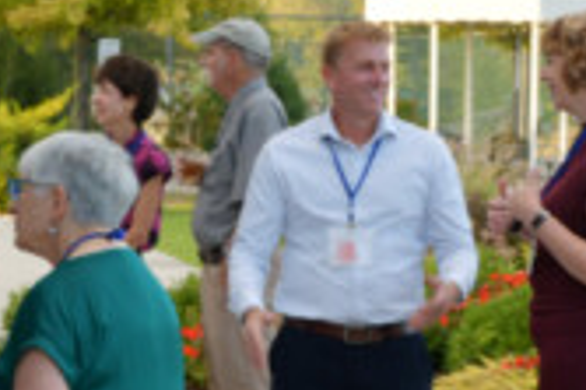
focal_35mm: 233
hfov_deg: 8.8
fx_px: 3789
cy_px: 350
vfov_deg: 5.9
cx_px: 258
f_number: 10
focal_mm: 56
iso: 500
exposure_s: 1/100
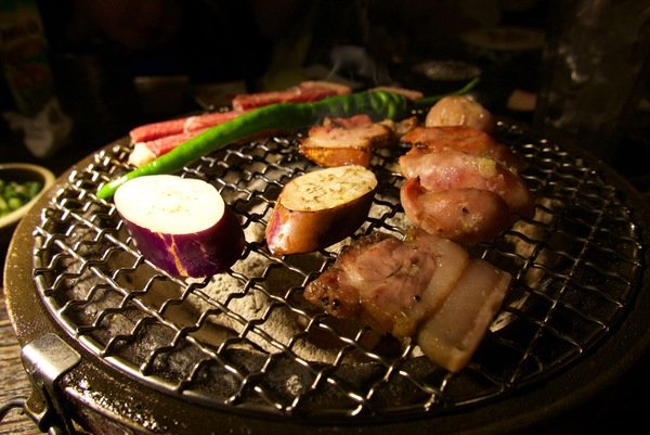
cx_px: 325
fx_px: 434
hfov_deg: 73.7
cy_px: 218
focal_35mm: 24
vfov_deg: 53.2
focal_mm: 10.9
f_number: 4
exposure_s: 1/125
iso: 200
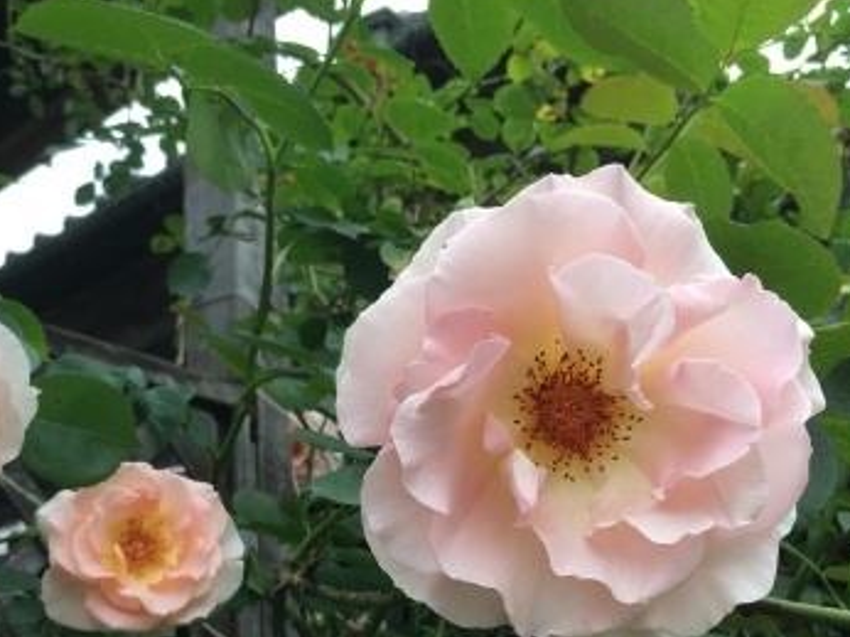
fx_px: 1055
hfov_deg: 43.0
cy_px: 443
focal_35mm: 43
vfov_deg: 33.2
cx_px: 259
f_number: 2.2
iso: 25
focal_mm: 4.15
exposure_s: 1/170
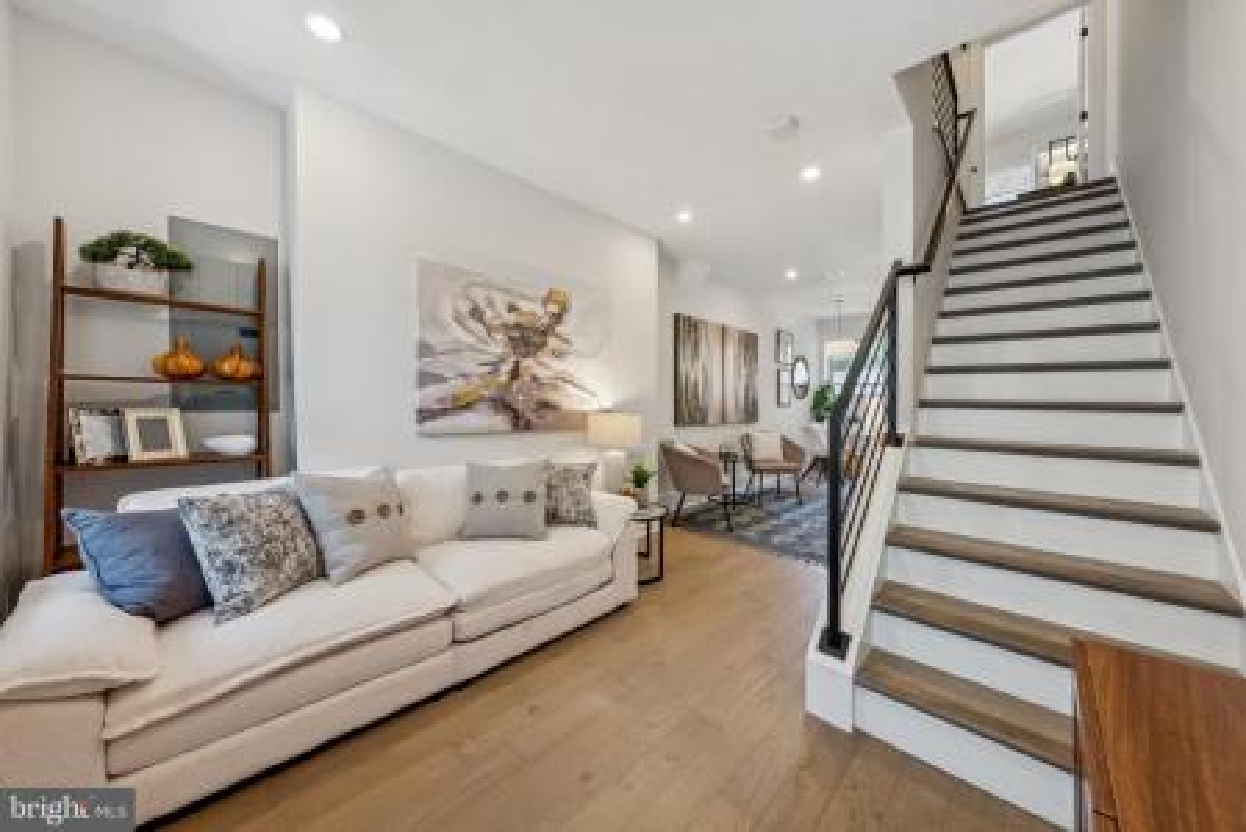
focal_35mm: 12
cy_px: 416
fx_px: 416
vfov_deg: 90.1
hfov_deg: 112.6
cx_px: 623
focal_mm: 12
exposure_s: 1/50
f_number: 7.1
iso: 640
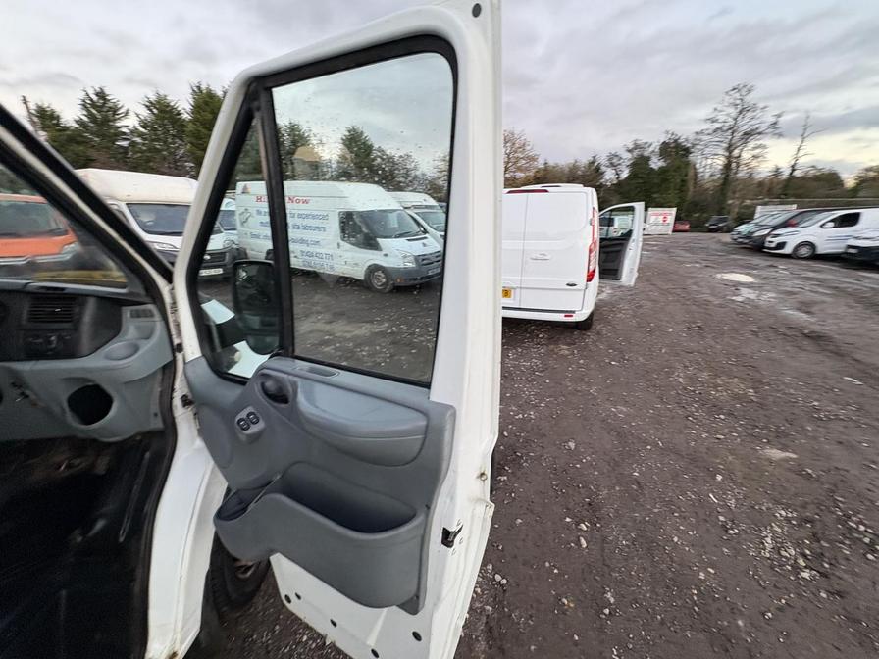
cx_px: 440
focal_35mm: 14
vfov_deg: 85.7
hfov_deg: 102.1
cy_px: 330
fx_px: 356
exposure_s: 1/99
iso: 125
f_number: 2.2
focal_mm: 2.22
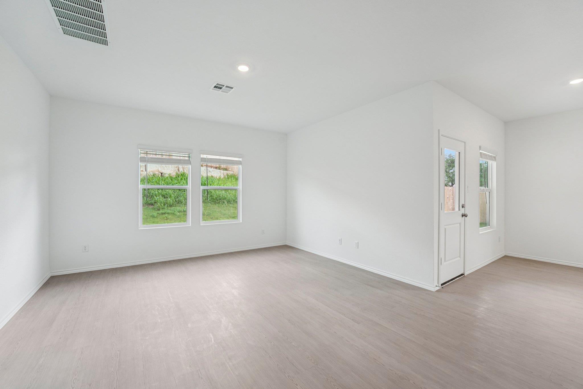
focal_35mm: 14
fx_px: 227
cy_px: 194
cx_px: 292
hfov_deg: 104.3
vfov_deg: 81.2
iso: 400
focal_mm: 14
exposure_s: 1/50
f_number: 8
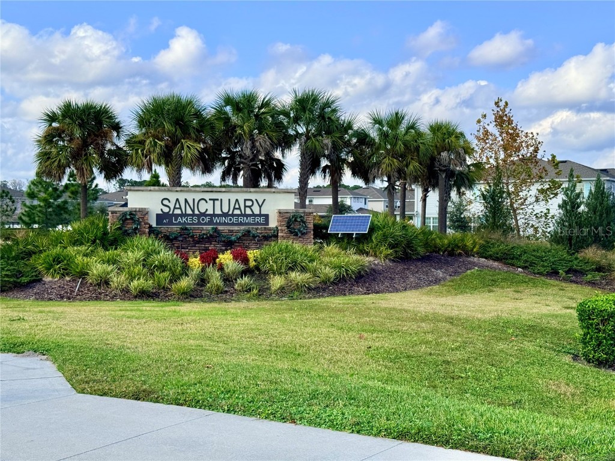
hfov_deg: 39.7
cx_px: 308
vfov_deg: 30.3
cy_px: 230
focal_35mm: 48
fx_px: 853
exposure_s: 1/3891
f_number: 1.78
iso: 100
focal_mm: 6.76
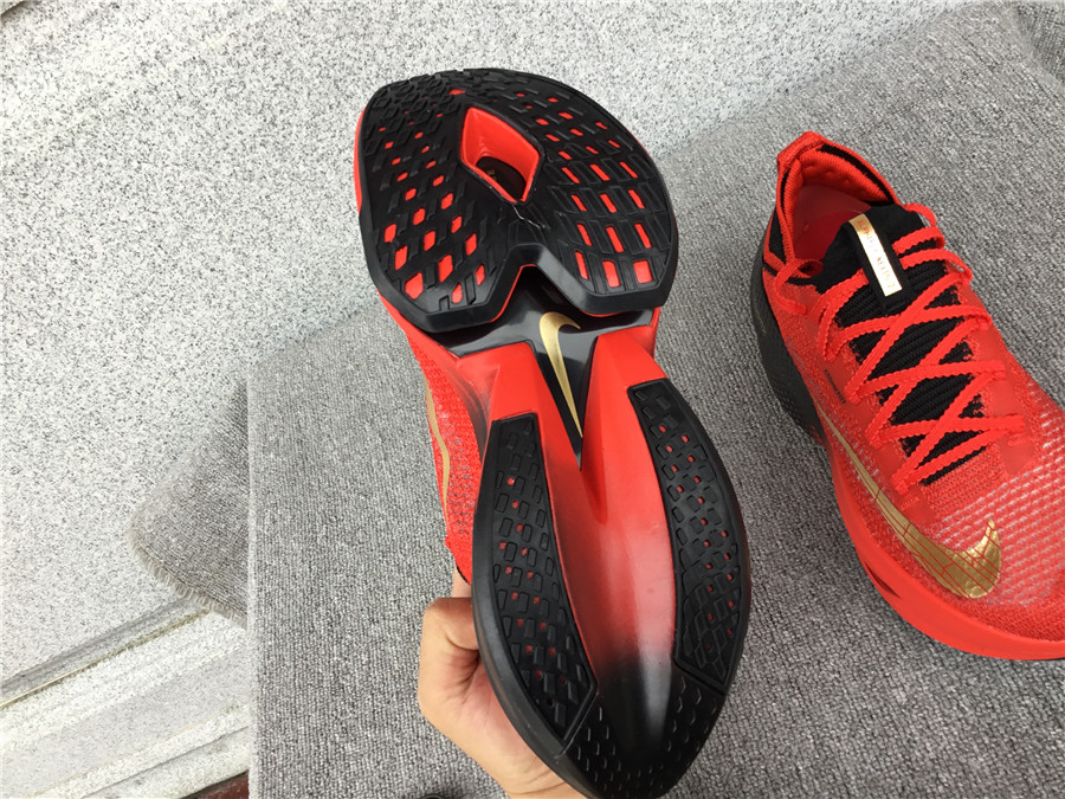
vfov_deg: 45.4
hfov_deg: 58.4
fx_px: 954
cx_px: 532
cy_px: 400
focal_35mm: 31
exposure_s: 1/50
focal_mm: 3.3
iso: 25
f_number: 2.4
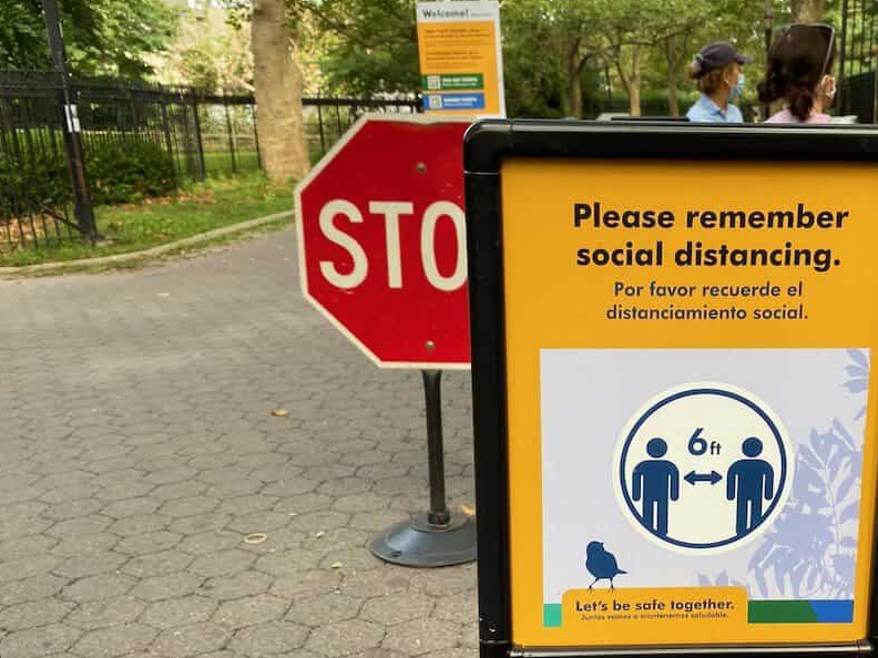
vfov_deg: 34.1
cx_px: 640
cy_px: 426
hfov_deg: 43.6
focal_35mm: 42
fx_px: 1065
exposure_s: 1/123
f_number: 1.8
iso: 32
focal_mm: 4.25
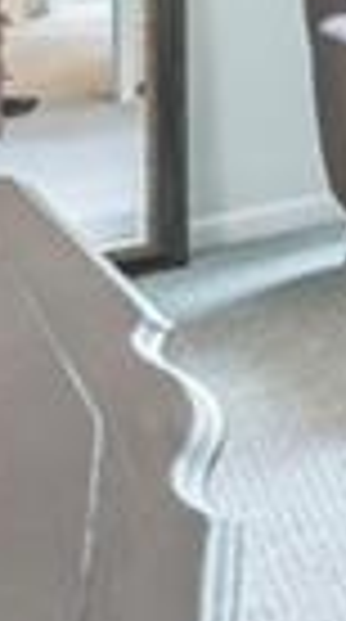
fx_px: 1789
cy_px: -439
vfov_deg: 16.8
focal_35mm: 109
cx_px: 1667
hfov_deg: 6.5
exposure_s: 1/30
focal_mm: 14
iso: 400
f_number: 4
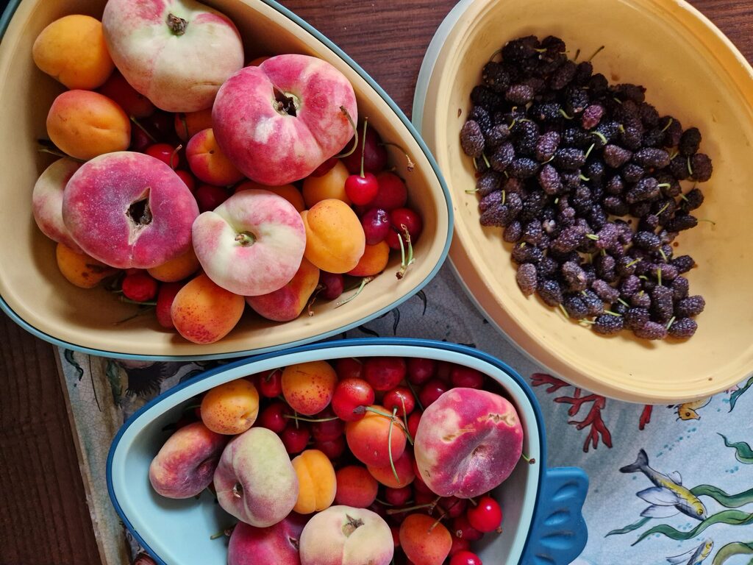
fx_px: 500
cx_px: 376
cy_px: 282
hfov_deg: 73.9
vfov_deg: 58.9
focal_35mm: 23
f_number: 1.8
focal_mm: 5.4
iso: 500
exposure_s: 1/100
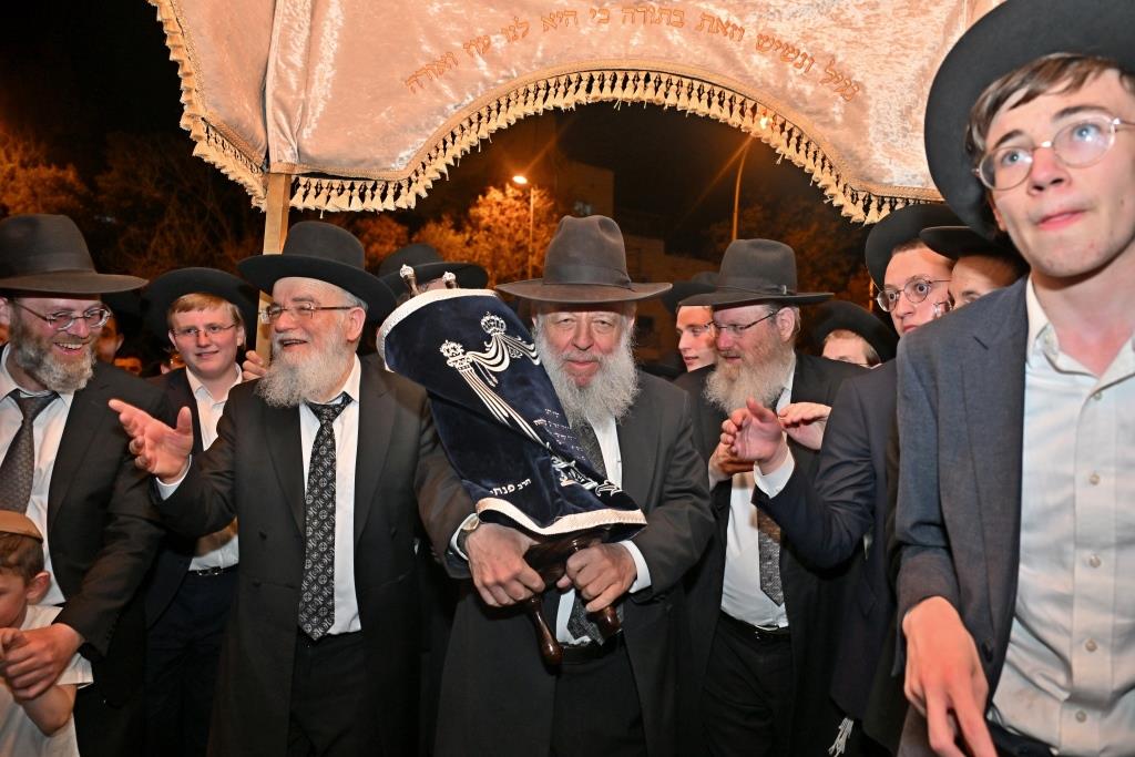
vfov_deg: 53.1
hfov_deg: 73.7
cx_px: 568
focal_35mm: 24
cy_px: 378
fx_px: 757
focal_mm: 24
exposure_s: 1/160
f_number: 4
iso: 800
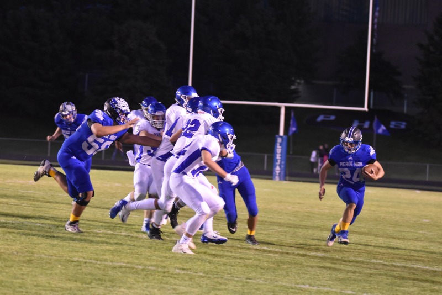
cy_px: 148
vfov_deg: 8.7
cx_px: 221
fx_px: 1934
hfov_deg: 13.0
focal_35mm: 158
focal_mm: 105
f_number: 2.8
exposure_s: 1/250
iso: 3200
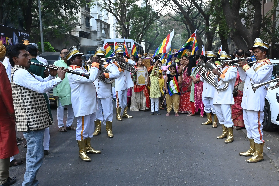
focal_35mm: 36
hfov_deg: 53.1
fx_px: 279
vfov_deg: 36.9
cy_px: 93
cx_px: 140
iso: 2500
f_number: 5.6
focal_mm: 24
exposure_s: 1/125
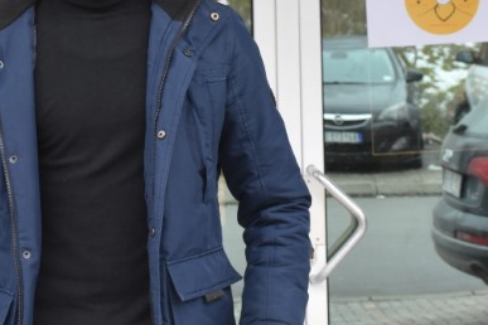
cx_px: 275
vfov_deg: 9.6
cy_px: 33
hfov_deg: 14.3
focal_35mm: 143
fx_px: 1938
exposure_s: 1/160
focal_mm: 32
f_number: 6.3
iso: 800
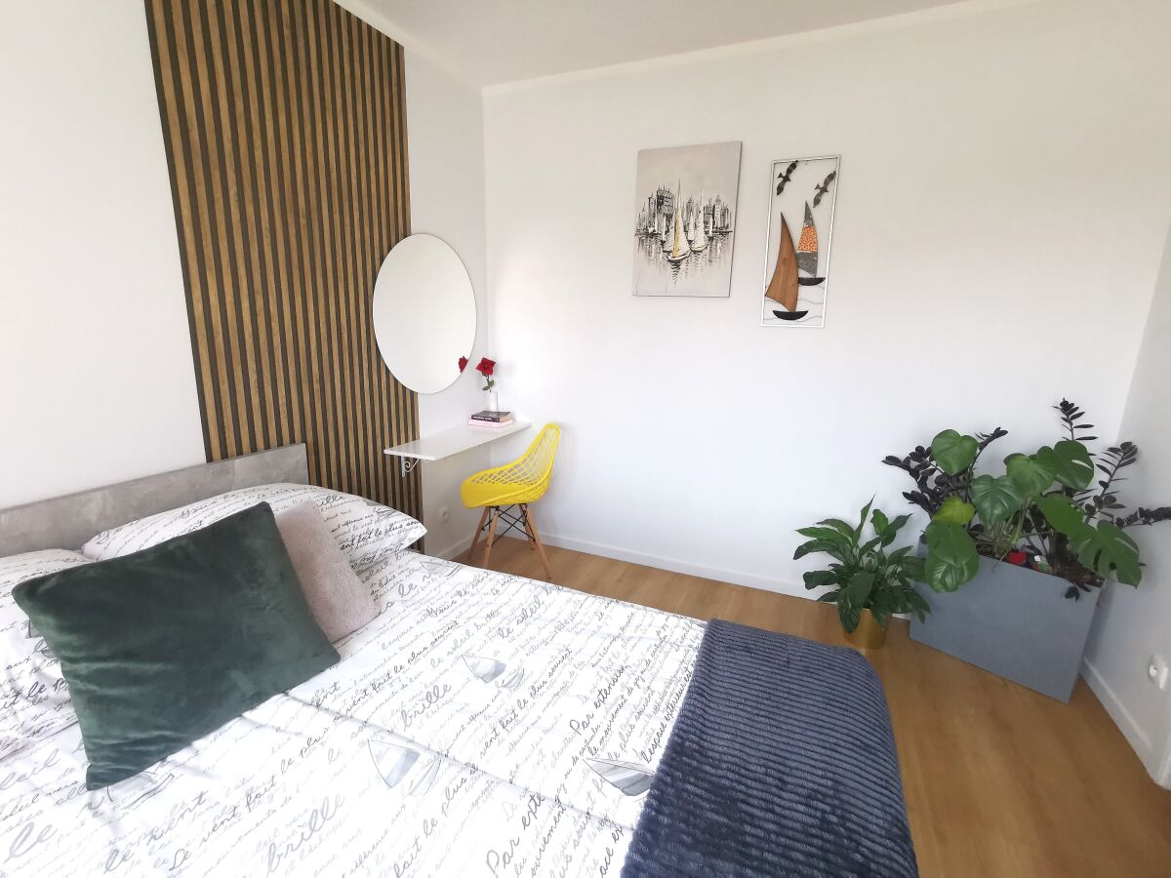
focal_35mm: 16
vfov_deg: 78.1
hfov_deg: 94.5
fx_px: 541
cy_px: 439
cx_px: 586
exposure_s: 1/200
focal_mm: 2.35
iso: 320
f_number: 2.2
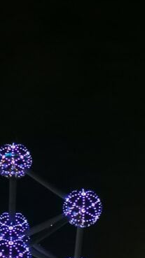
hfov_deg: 9.7
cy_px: 255
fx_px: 849
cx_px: 11
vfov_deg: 16.9
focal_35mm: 124
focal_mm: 5.6
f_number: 1.8
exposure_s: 1/20
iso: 640
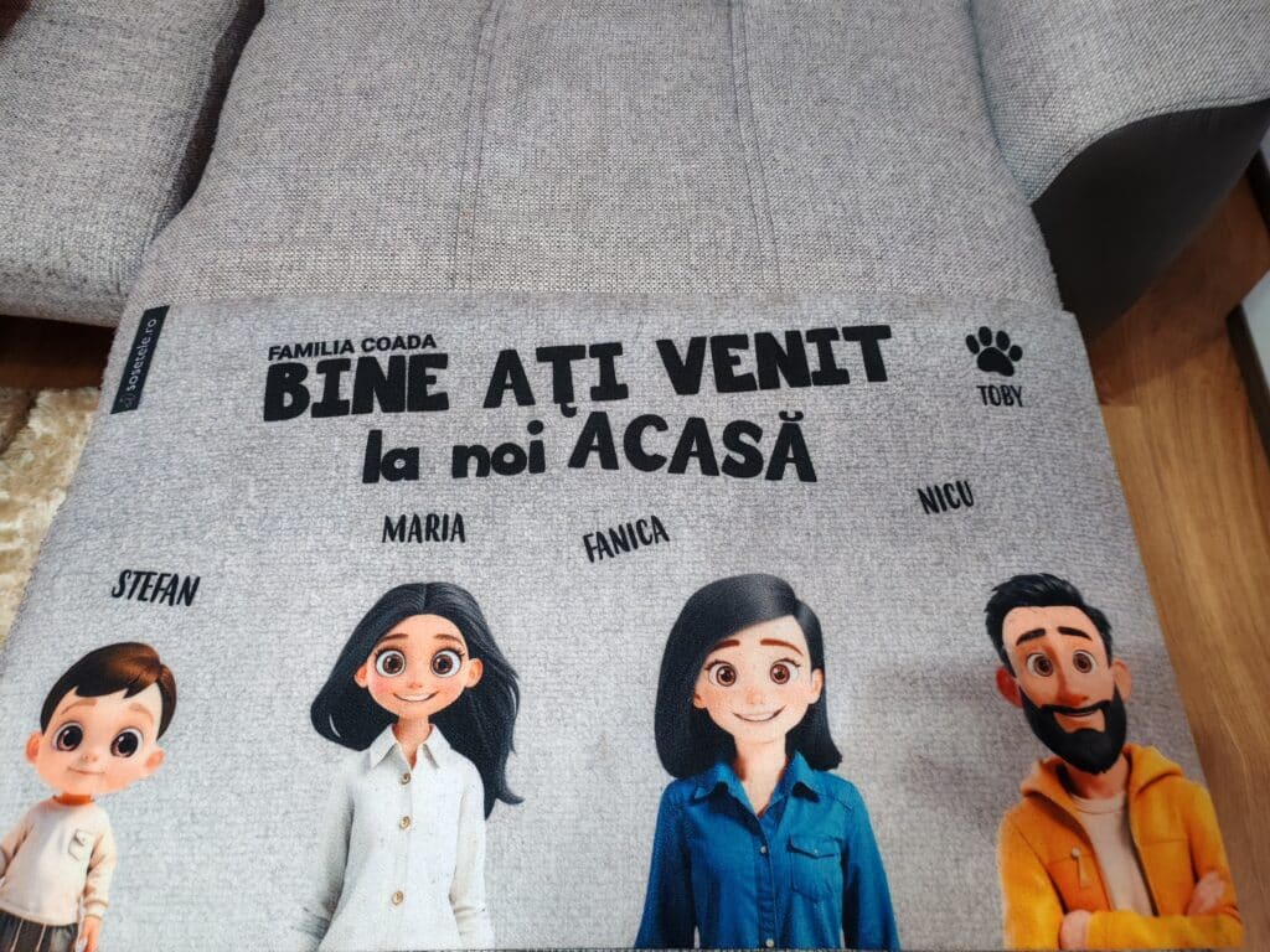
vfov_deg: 51.4
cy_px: 476
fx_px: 991
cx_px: 635
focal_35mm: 27
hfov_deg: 65.3
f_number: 1.95
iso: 640
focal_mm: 5.52
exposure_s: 1/25
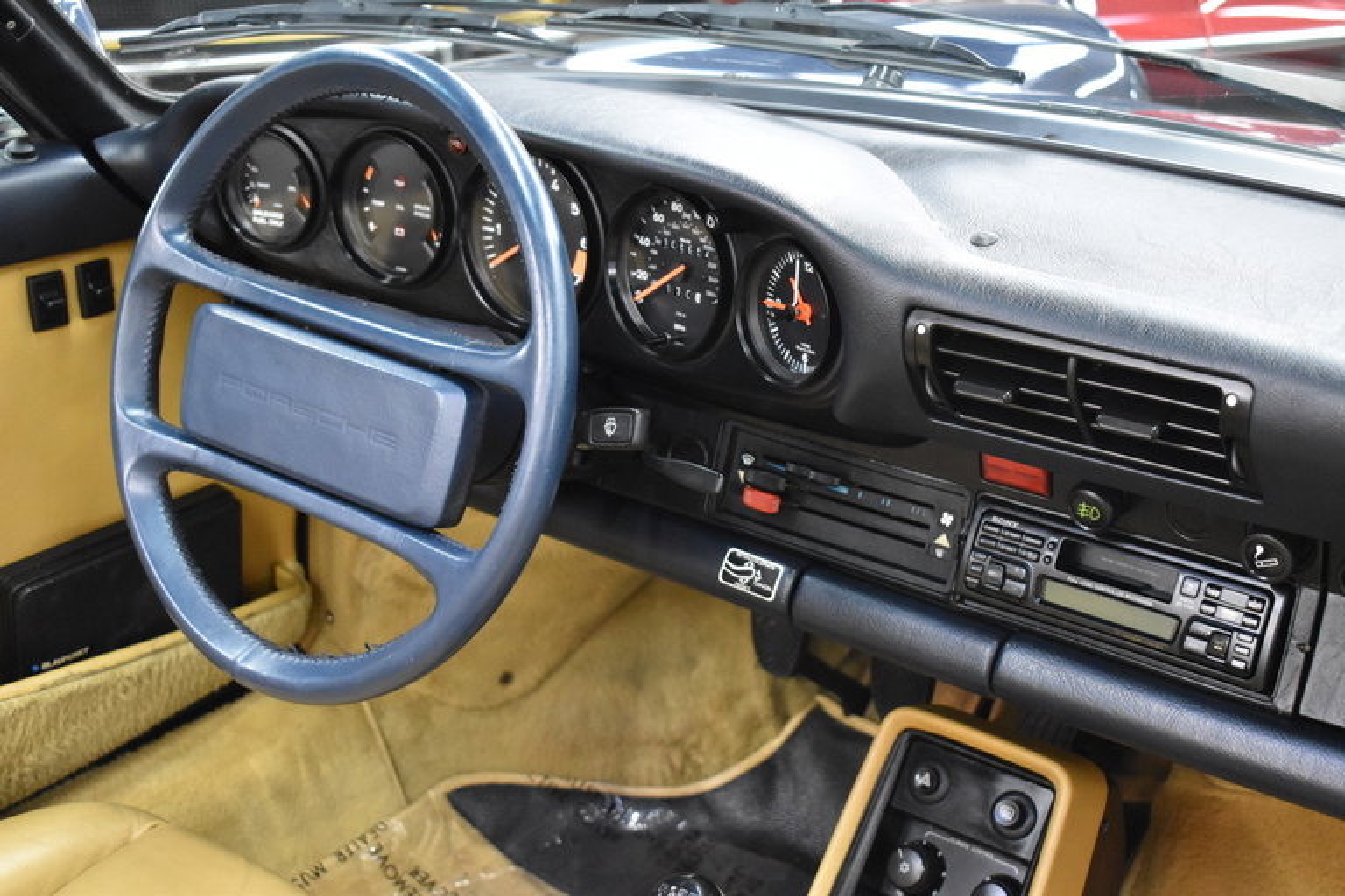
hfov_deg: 38.9
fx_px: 1905
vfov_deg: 26.5
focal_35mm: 51
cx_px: 672
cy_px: 448
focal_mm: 34
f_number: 4.5
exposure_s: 1/50
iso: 4000
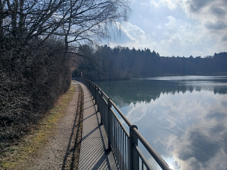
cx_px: 109
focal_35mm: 27
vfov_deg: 51.3
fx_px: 177
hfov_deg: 65.3
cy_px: 87
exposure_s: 1/1692
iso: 20
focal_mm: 3.98
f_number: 1.8
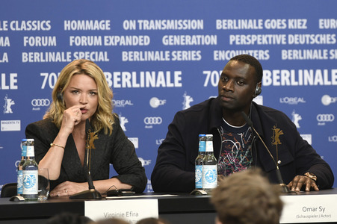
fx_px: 1871
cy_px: 112
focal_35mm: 200
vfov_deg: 6.9
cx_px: 168
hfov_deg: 10.3
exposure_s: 1/250
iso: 1000
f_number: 3.5
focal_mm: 200
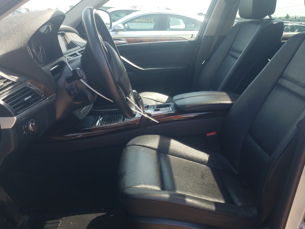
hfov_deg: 52.6
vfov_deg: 40.7
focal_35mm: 35
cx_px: 155
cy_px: 119
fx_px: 308
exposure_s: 1/588
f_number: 1.5
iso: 50
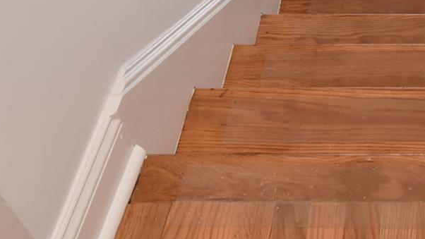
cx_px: 407
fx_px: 663
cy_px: -158
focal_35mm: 59
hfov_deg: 33.1
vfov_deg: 17.5
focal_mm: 11
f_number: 8
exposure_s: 1/40
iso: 640
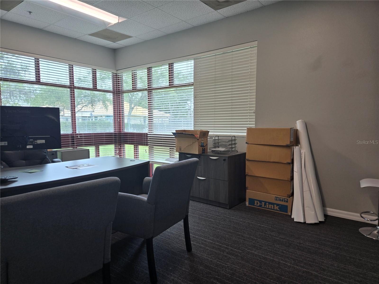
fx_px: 252
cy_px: 142
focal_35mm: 23
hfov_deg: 73.9
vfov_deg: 58.9
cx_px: 190
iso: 40
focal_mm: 5.4
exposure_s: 1/120
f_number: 1.8
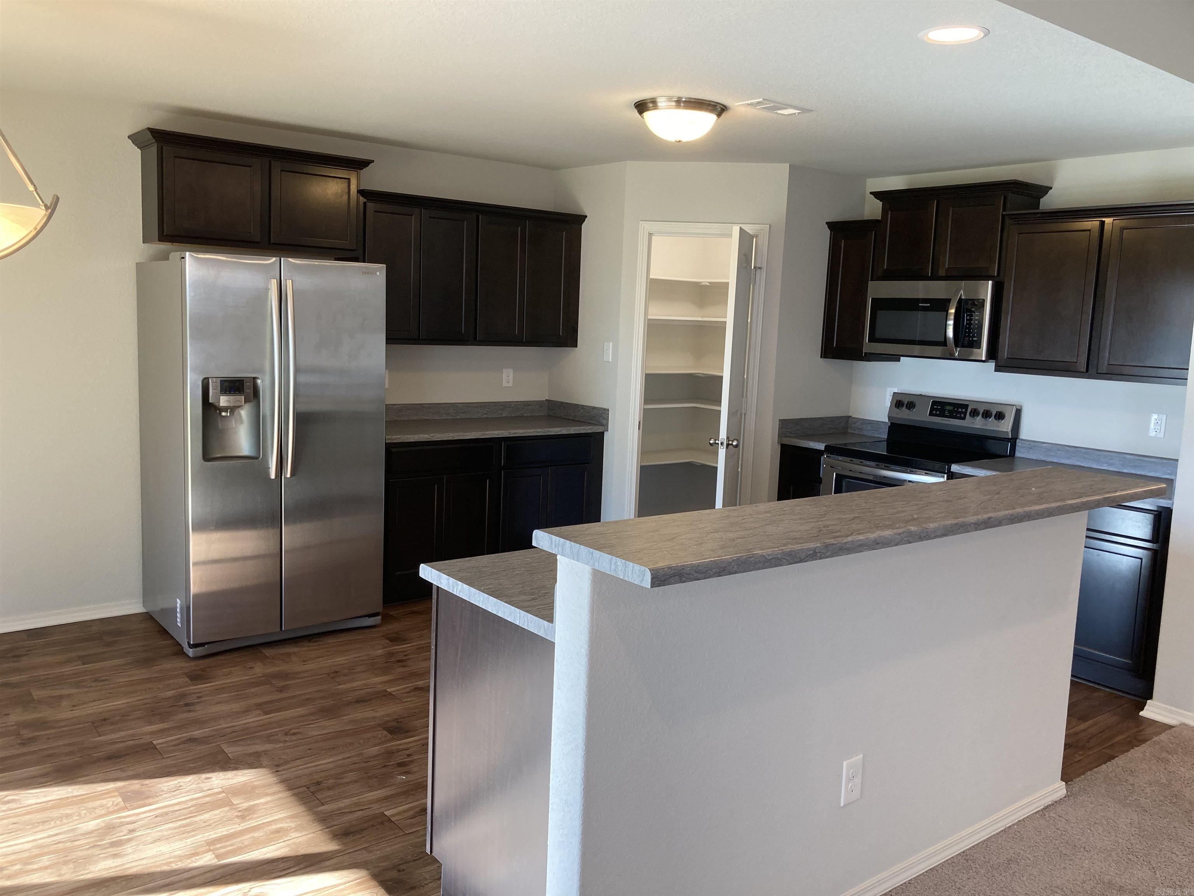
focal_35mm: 28
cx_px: 597
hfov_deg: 63.4
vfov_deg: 49.7
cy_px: 448
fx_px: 966
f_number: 1.8
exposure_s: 1/60
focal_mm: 3.99
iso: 50
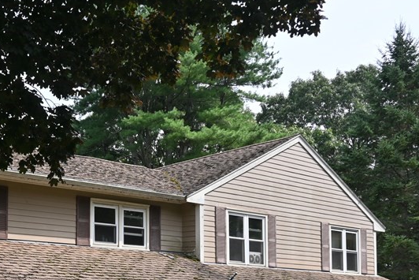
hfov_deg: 35.1
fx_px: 622
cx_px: 42
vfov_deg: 24.4
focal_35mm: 53
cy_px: 264
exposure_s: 1/250
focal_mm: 18.5
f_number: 5.6
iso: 100
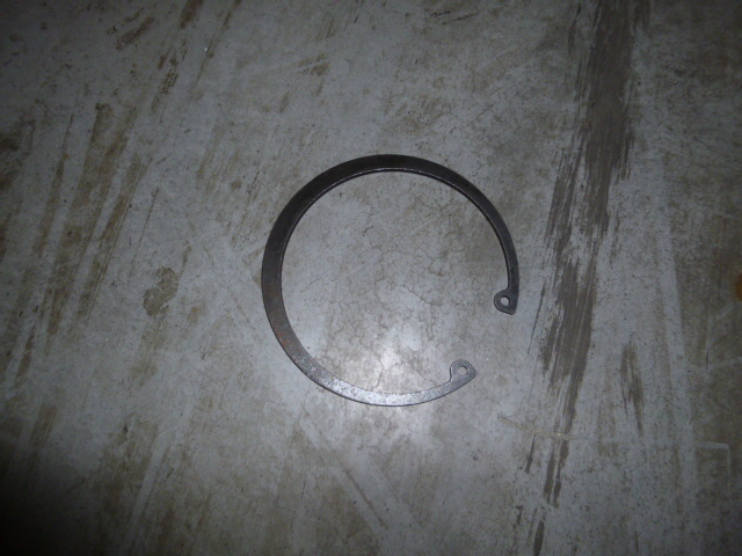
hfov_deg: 69.4
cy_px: 278
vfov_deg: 54.9
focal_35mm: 25
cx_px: 371
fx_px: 536
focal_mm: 4.5
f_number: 3.1
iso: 100
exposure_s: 1/60
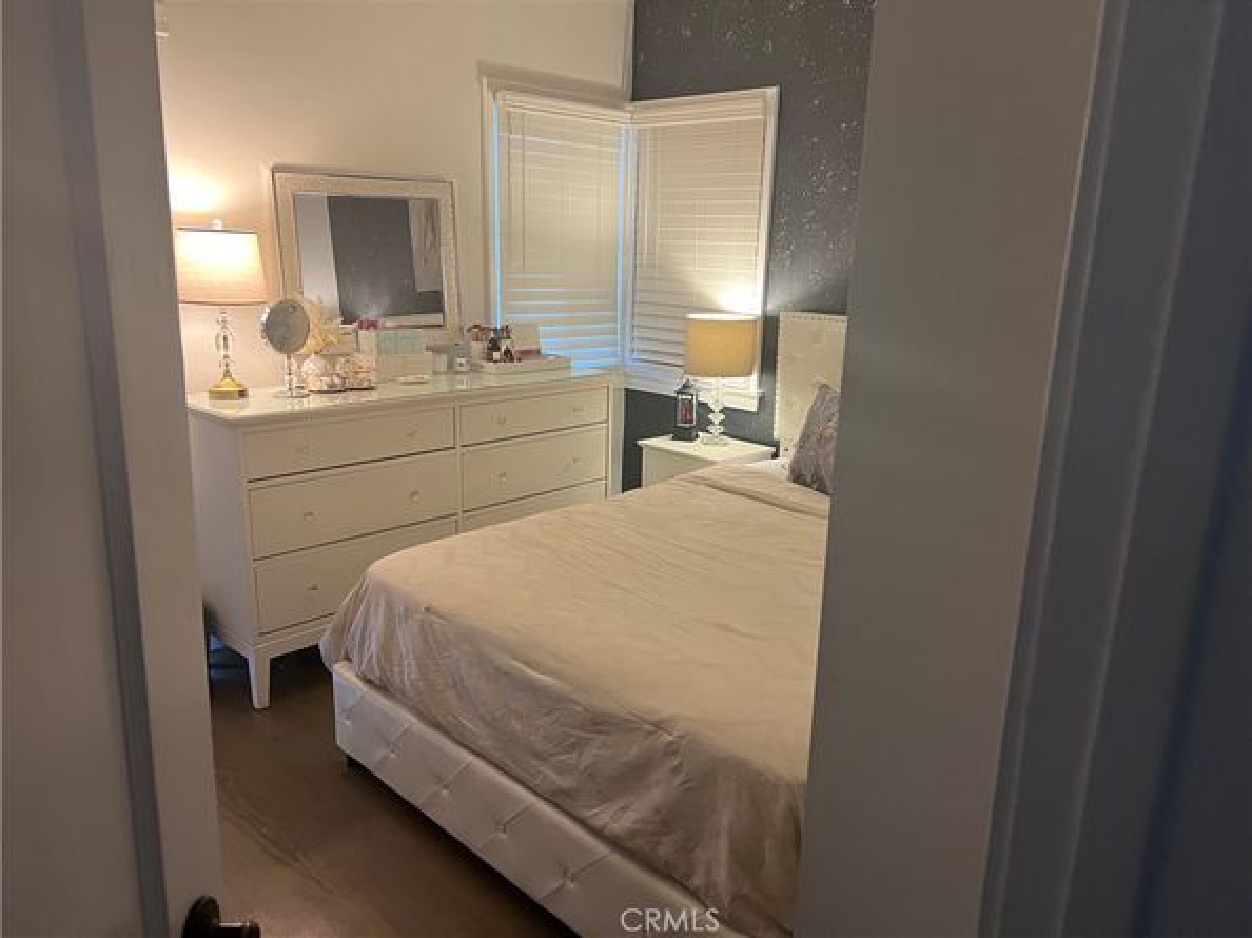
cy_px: 469
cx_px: 626
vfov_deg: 53.0
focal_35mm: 26
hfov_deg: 67.3
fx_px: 940
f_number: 1.5
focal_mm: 5.7
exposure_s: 1/60
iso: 160
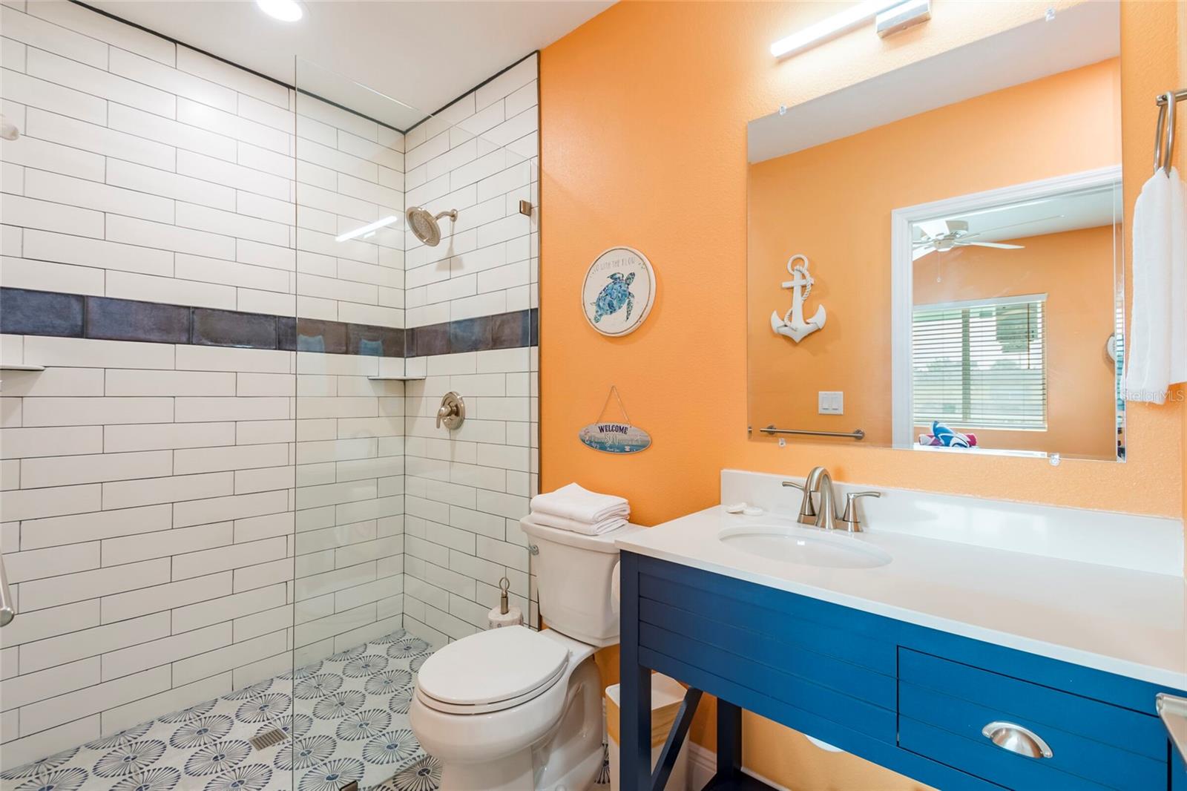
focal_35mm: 22
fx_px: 742
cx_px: 594
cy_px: 396
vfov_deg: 56.1
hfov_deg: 77.3
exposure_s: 1/80
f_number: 8
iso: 125
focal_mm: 15
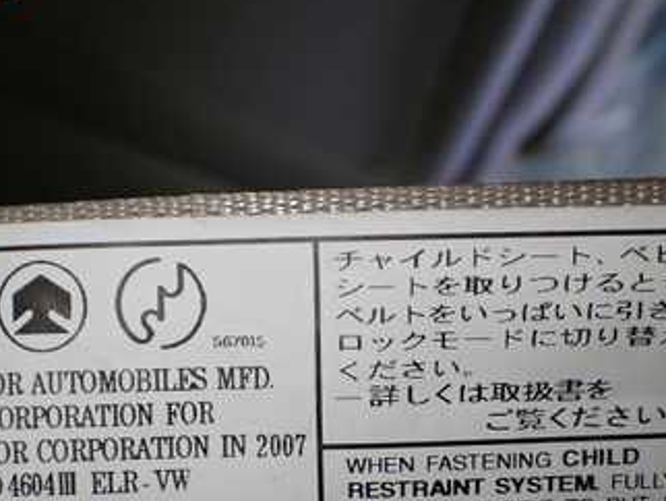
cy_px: 420
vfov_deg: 21.6
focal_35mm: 67
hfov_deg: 28.9
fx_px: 1290
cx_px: 265
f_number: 2.5
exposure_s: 1/160
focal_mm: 6.37
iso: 250
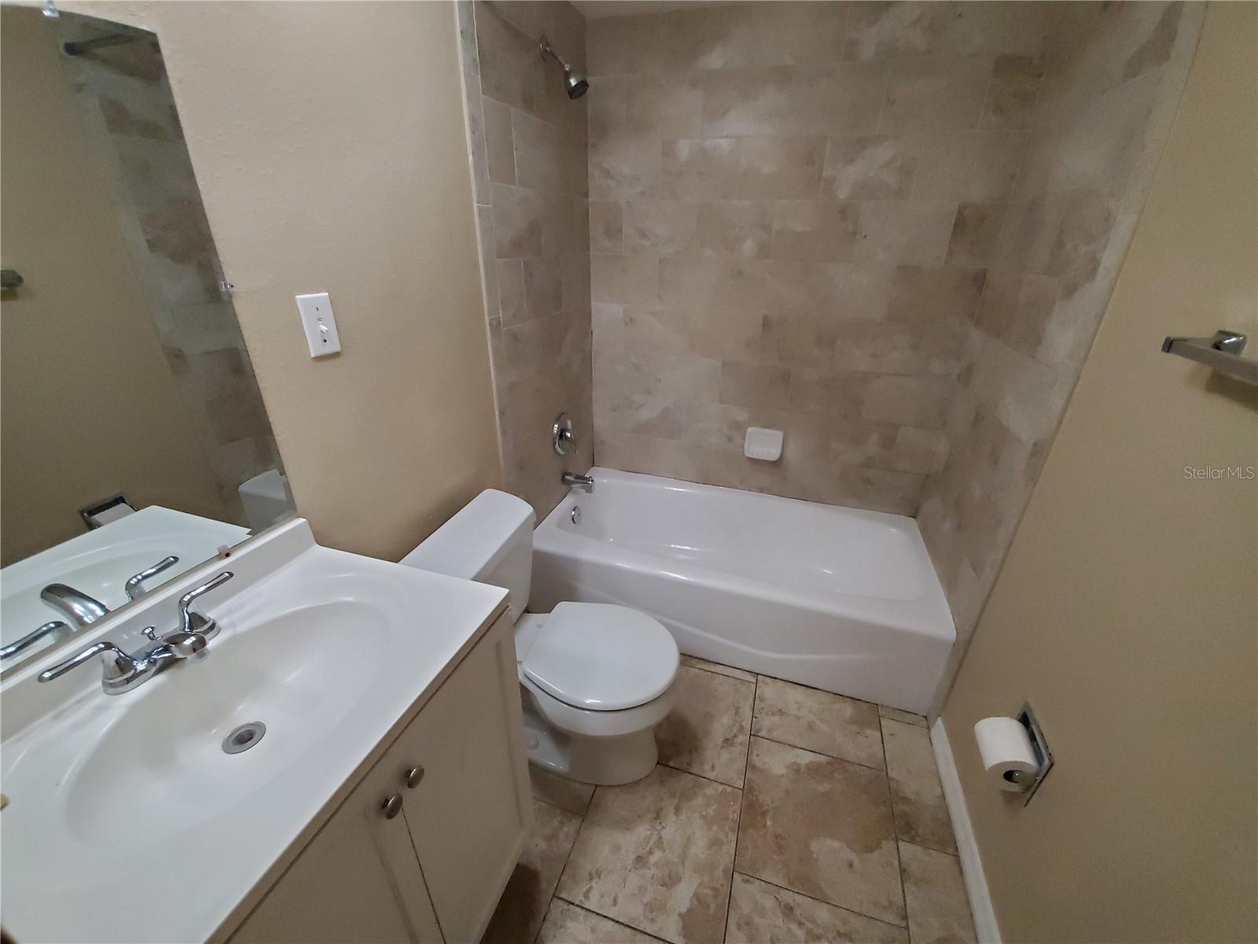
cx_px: 629
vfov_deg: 89.9
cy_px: 472
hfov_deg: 106.2
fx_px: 472
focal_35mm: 13
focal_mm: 1.8
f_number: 2.2
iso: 640
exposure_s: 1/59
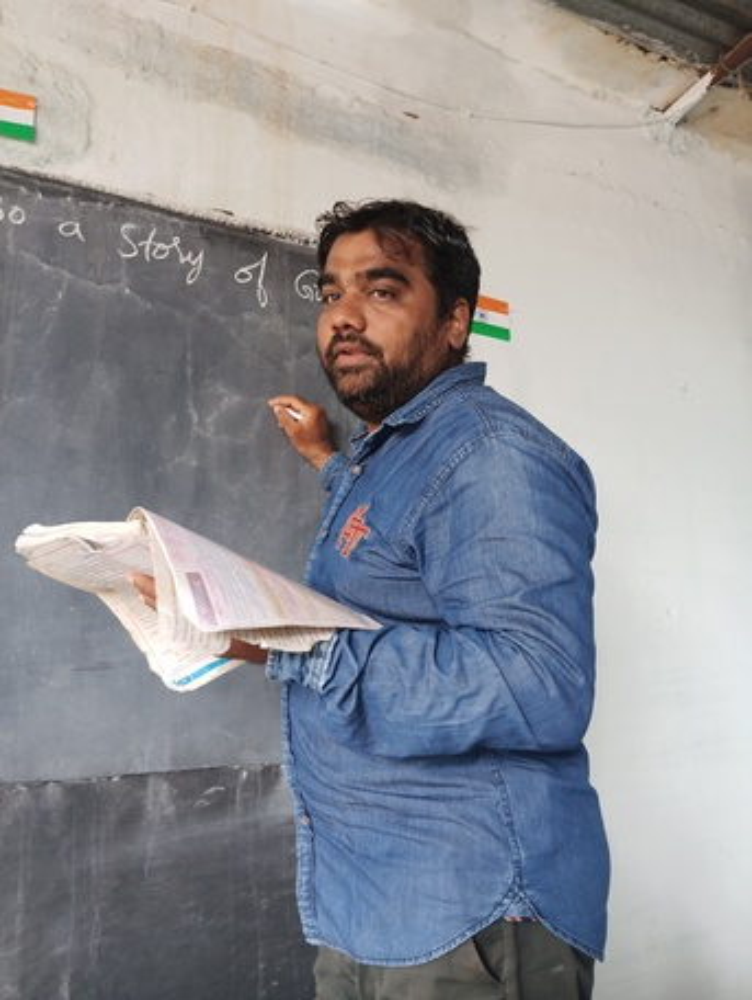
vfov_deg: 63.4
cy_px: 500
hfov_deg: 49.8
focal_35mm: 28
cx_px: 376
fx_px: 810
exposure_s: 1/33.3
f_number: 1.8
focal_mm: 4.22
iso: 210
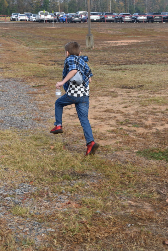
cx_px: 84
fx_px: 577
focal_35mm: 82
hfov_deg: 16.6
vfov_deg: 24.6
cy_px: 126
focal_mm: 55
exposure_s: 1/160
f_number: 7.1
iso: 100
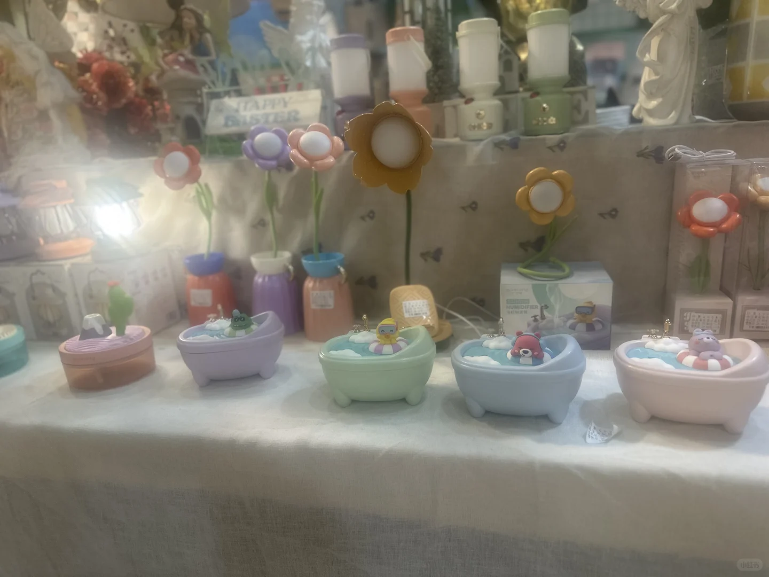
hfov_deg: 71.6
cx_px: 384
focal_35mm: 24
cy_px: 288
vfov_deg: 56.8
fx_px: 533
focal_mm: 6.86
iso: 200
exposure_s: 1/59
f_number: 1.78
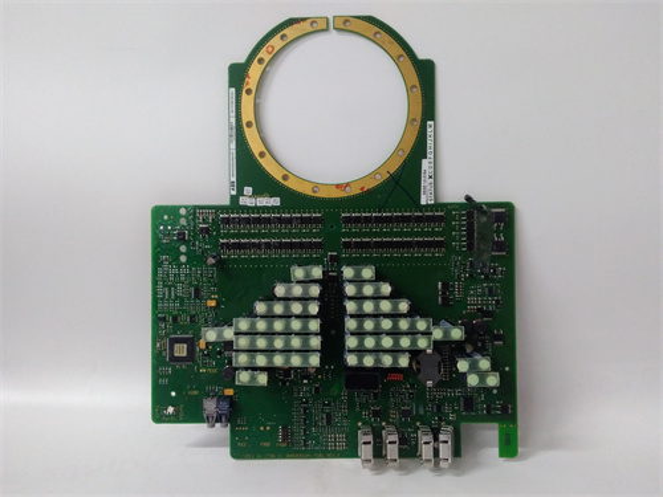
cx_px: 332
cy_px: 248
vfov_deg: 51.4
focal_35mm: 27
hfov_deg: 65.3
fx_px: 517
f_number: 2
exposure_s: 1/33
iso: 458
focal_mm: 3.79
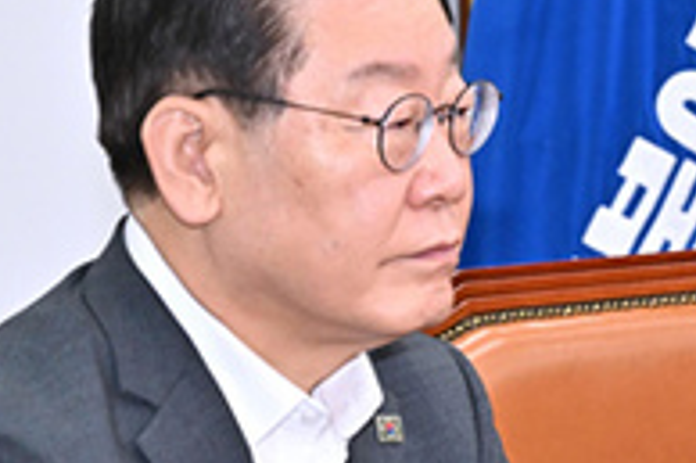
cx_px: 1037
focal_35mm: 248
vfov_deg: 5.5
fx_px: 4790
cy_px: 375
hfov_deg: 8.1
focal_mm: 75
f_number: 5.6
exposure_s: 1/250
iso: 2000
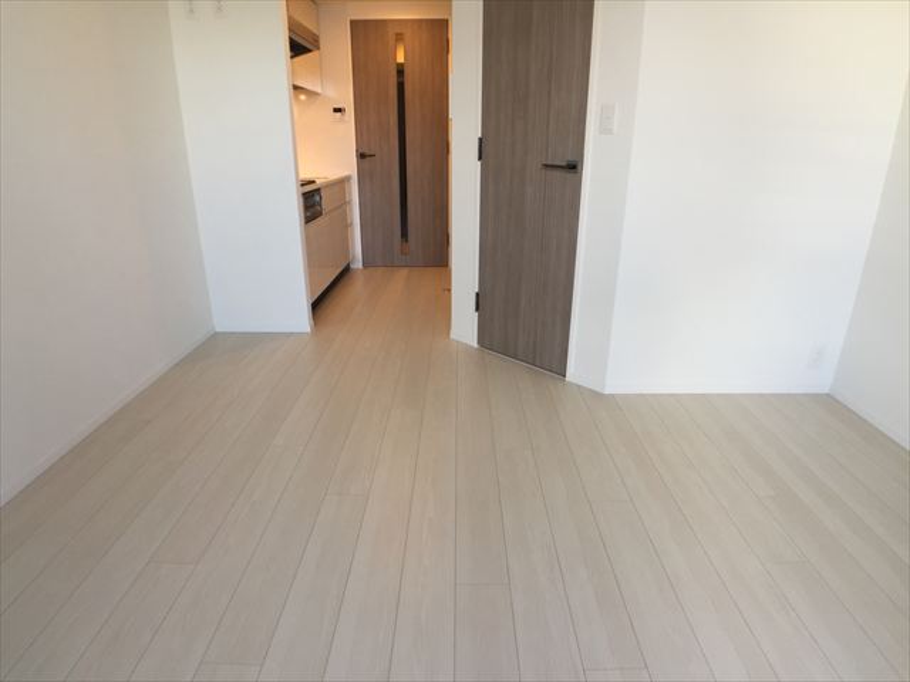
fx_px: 762
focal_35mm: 29
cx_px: 455
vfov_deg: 48.2
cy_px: 341
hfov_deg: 61.7
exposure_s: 1/50
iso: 40
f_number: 2.2
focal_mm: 4.15
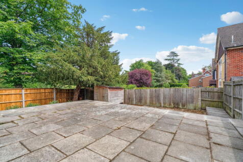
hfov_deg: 96.8
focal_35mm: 16
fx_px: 108
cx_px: 122
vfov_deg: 73.7
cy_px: 81
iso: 640
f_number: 5.6
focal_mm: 16
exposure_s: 1/640
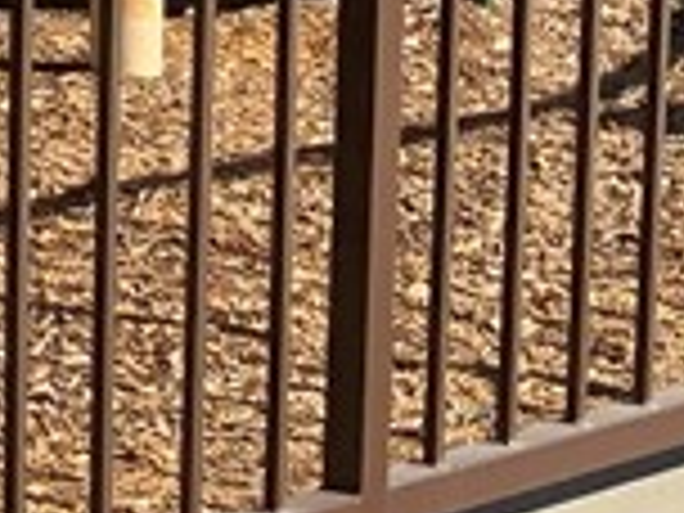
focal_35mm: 195
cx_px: -1238
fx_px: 3853
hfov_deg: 8.7
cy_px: -612
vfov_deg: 7.3
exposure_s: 1/1577
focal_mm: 3
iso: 16
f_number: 1.8
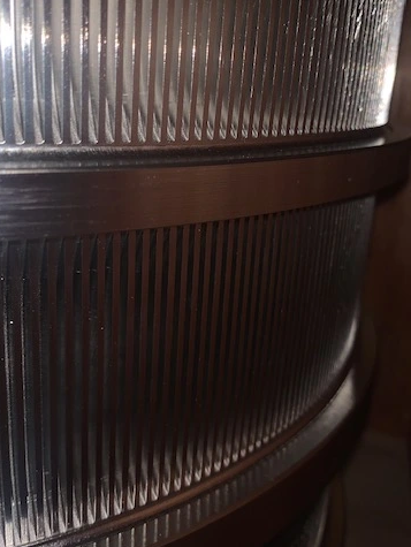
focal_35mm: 35
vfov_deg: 52.6
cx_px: 172
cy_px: 266
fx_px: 553
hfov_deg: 40.6
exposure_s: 1/67
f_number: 1.8
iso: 25
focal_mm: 4.25
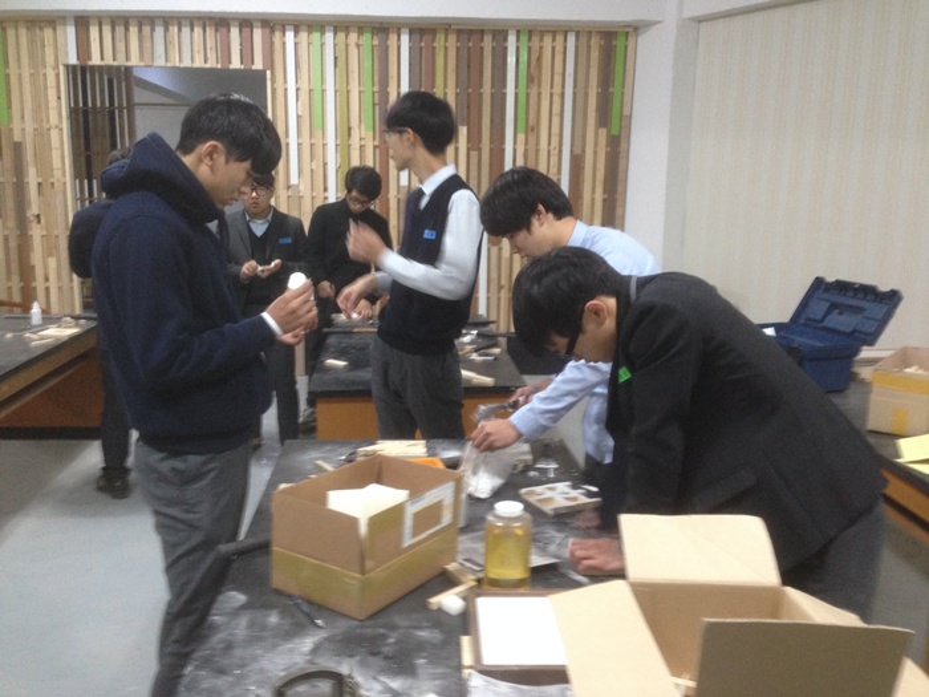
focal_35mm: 33
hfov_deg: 55.4
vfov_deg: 42.9
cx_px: 464
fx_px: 886
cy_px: 348
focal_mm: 4.12
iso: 200
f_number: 2.4
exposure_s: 1/20
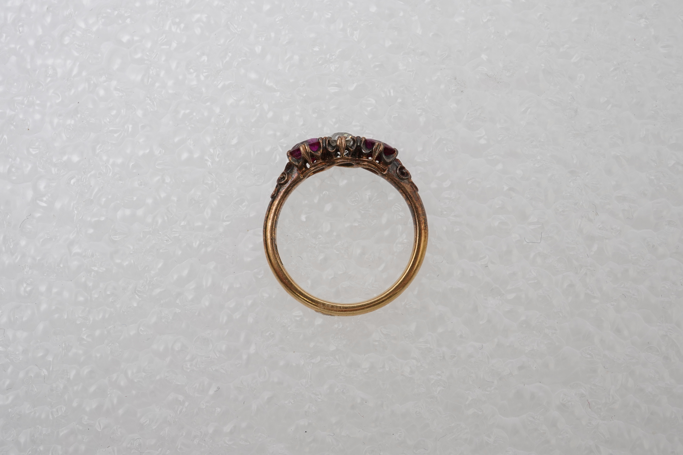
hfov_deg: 43.6
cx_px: 342
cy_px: 228
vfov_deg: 29.9
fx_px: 854
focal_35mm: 45
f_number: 22
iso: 500
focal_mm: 30
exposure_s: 1/100
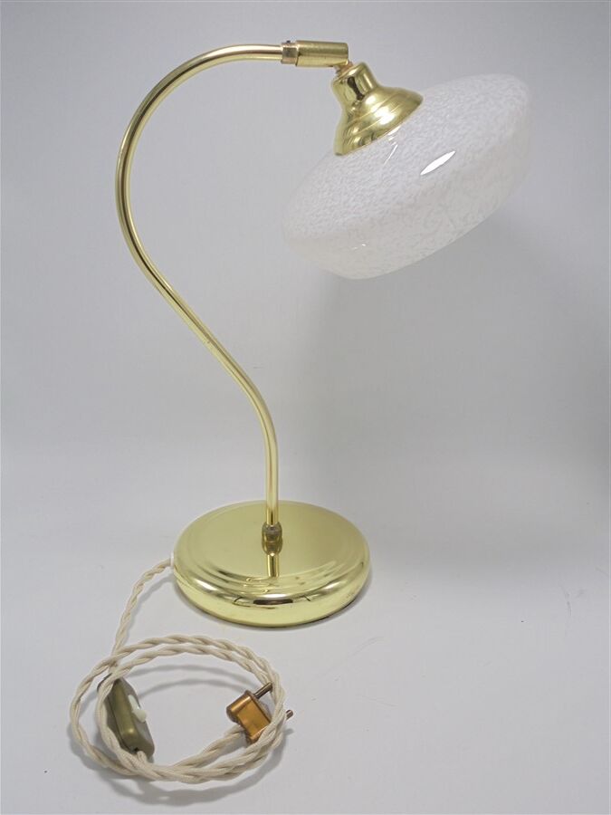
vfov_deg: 54.0
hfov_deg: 41.8
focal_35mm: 34
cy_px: 408
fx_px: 800
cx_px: 306
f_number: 4
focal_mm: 6.1
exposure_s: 1/80
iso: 100
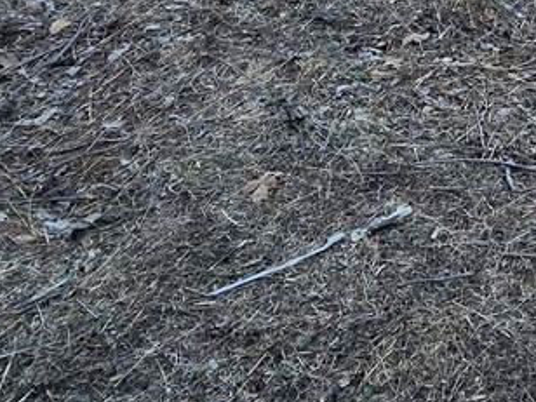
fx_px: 836
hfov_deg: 32.4
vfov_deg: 21.7
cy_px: -228
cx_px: 550
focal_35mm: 54
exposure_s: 1/196
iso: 50
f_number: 2.2
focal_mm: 2.2
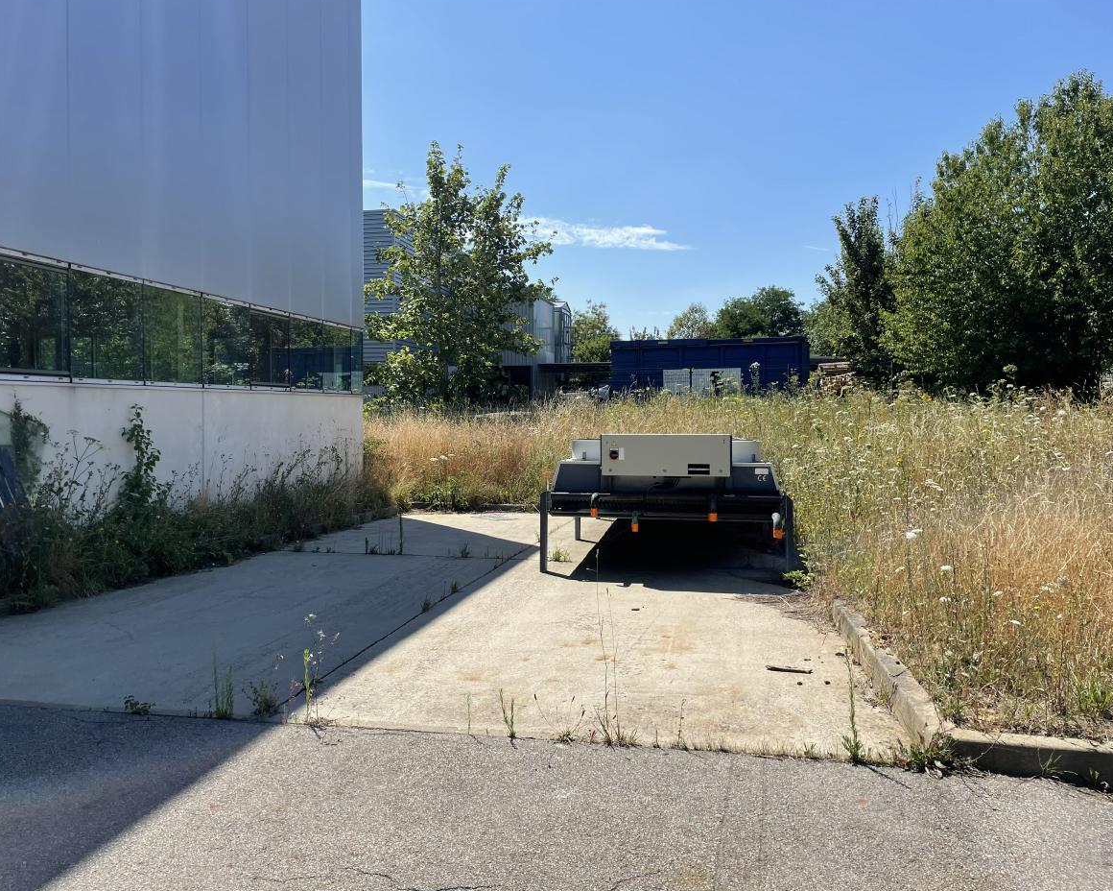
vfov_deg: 51.5
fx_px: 922
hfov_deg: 62.1
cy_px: 432
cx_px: 518
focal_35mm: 28
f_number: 1.6
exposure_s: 1/3509
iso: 32
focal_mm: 4.2
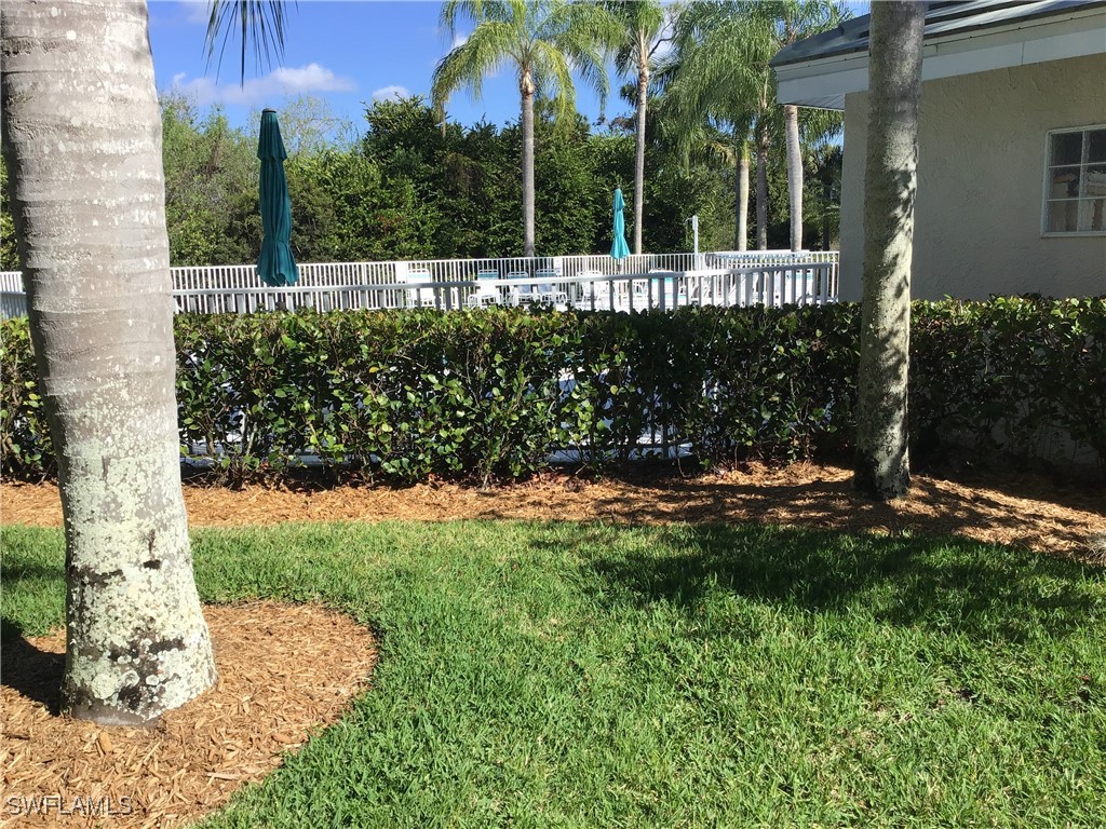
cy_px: 414
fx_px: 990
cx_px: 553
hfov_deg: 58.4
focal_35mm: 31
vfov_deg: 45.4
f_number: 2.4
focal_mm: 3.3
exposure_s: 1/895
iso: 25
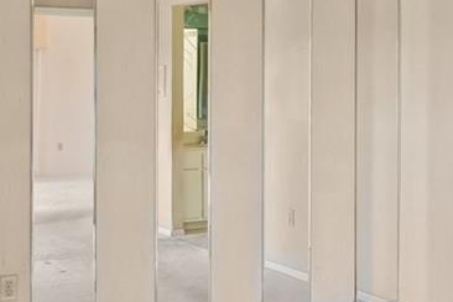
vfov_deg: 19.4
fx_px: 881
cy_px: 99
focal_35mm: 70
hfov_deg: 28.4
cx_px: 337
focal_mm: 16
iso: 250
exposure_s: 1/2.5
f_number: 6.3
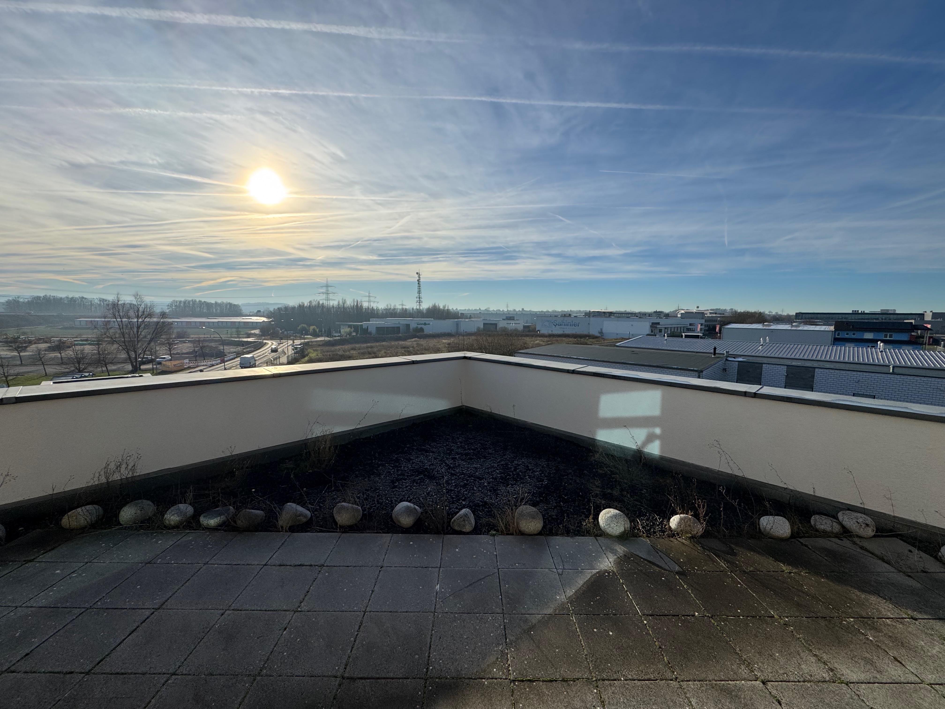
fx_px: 382
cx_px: 472
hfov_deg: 102.1
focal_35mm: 14
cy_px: 354
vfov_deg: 85.7
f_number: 2.2
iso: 50
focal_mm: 2.22
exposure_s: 1/3906
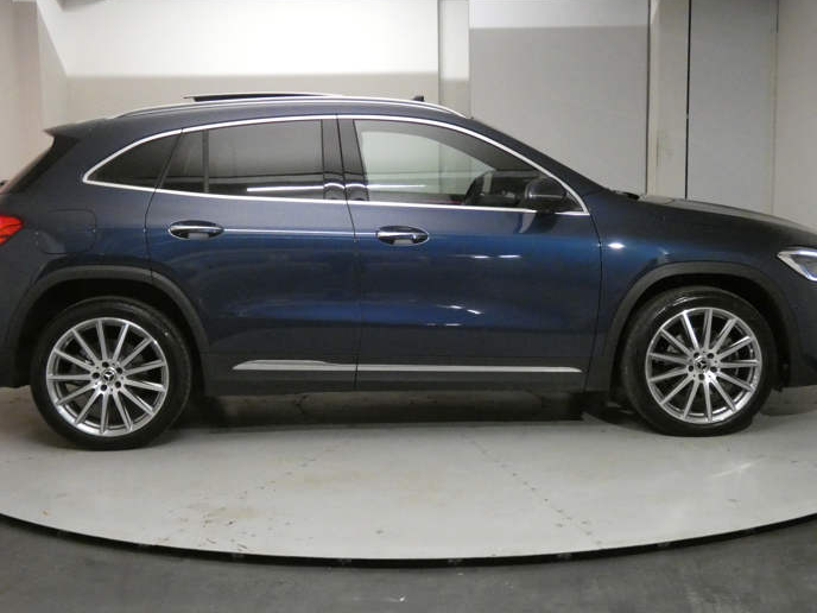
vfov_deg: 29.1
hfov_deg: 38.2
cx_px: 408
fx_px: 1180
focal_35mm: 50
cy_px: 323
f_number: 3.7
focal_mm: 7.8
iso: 1600
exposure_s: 1/80
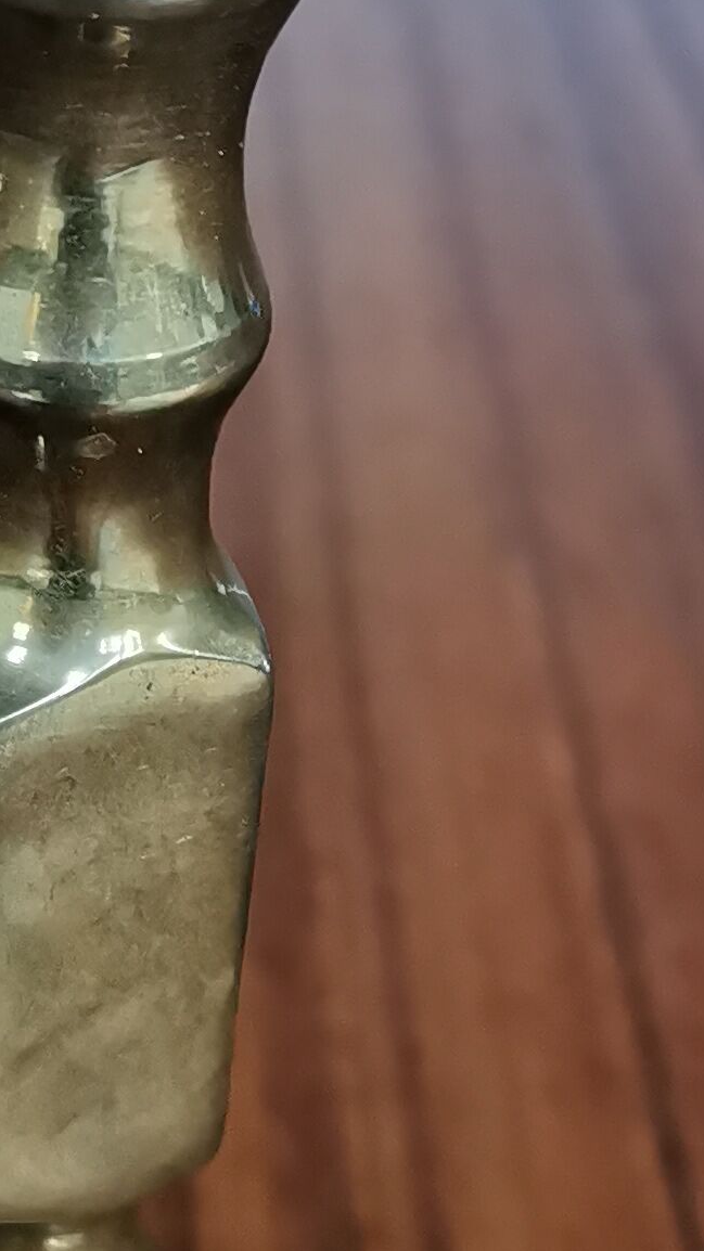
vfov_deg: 22.9
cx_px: 8
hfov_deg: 12.9
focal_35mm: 93
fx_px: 3087
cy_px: 796
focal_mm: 5.58
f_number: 1.8
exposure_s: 1/60
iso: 640
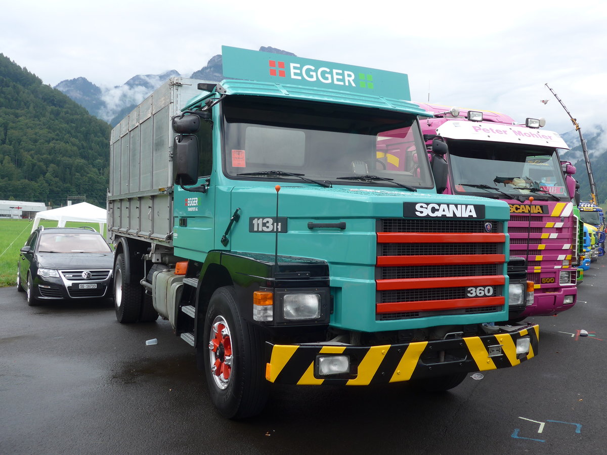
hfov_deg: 54.0
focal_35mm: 34
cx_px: 304
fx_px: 596
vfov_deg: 41.8
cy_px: 228
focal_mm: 7
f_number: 2.8
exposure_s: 1/400
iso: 80
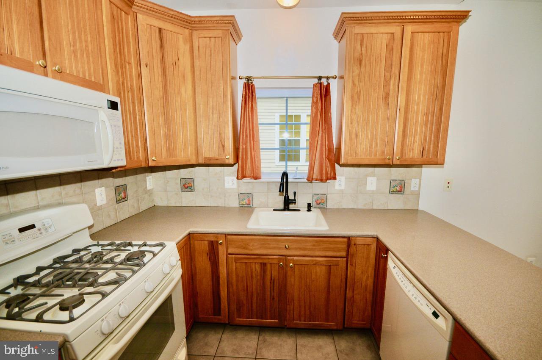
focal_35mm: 15
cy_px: 180
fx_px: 226
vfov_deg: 77.2
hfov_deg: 100.5
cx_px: 271
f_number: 7.1
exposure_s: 1/200
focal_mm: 10
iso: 640
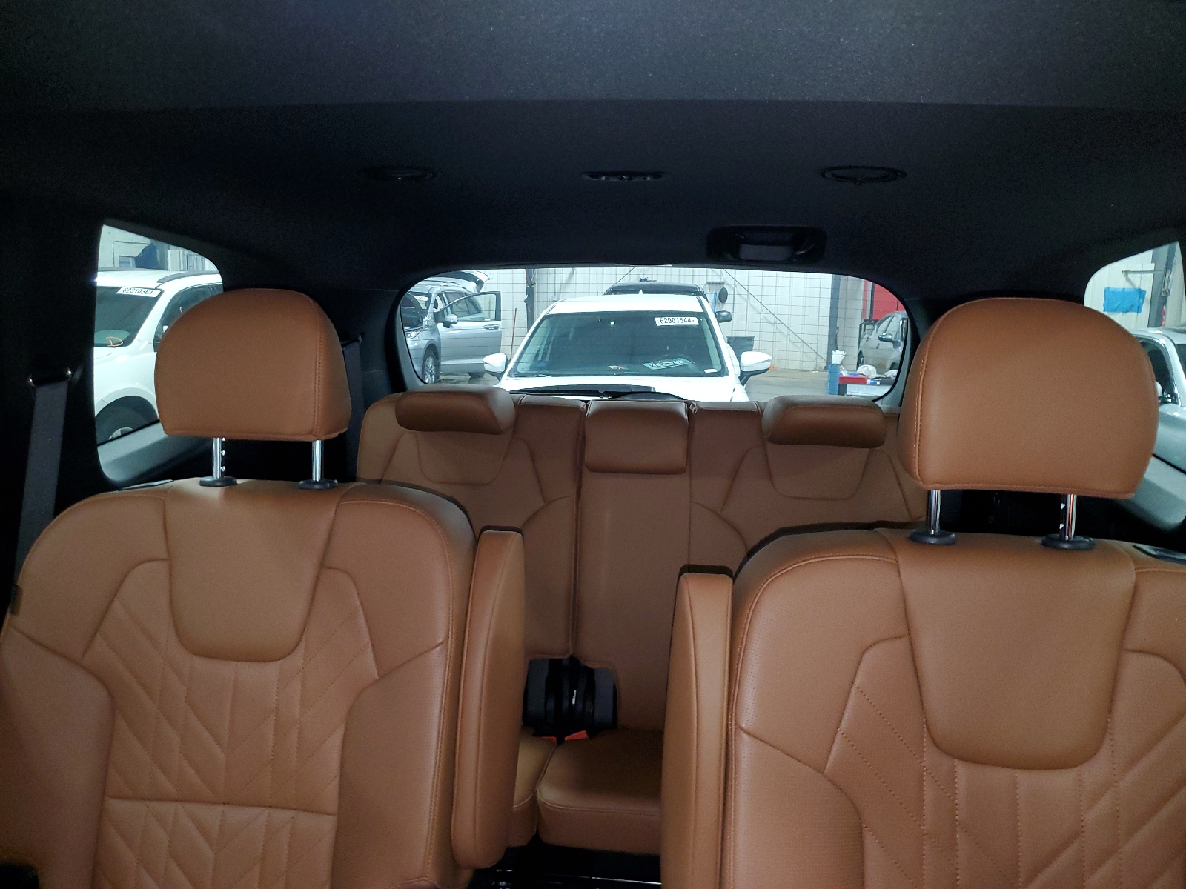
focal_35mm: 26
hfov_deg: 67.3
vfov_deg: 53.1
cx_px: 593
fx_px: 891
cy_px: 444
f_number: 1.5
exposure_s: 1/20
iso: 289
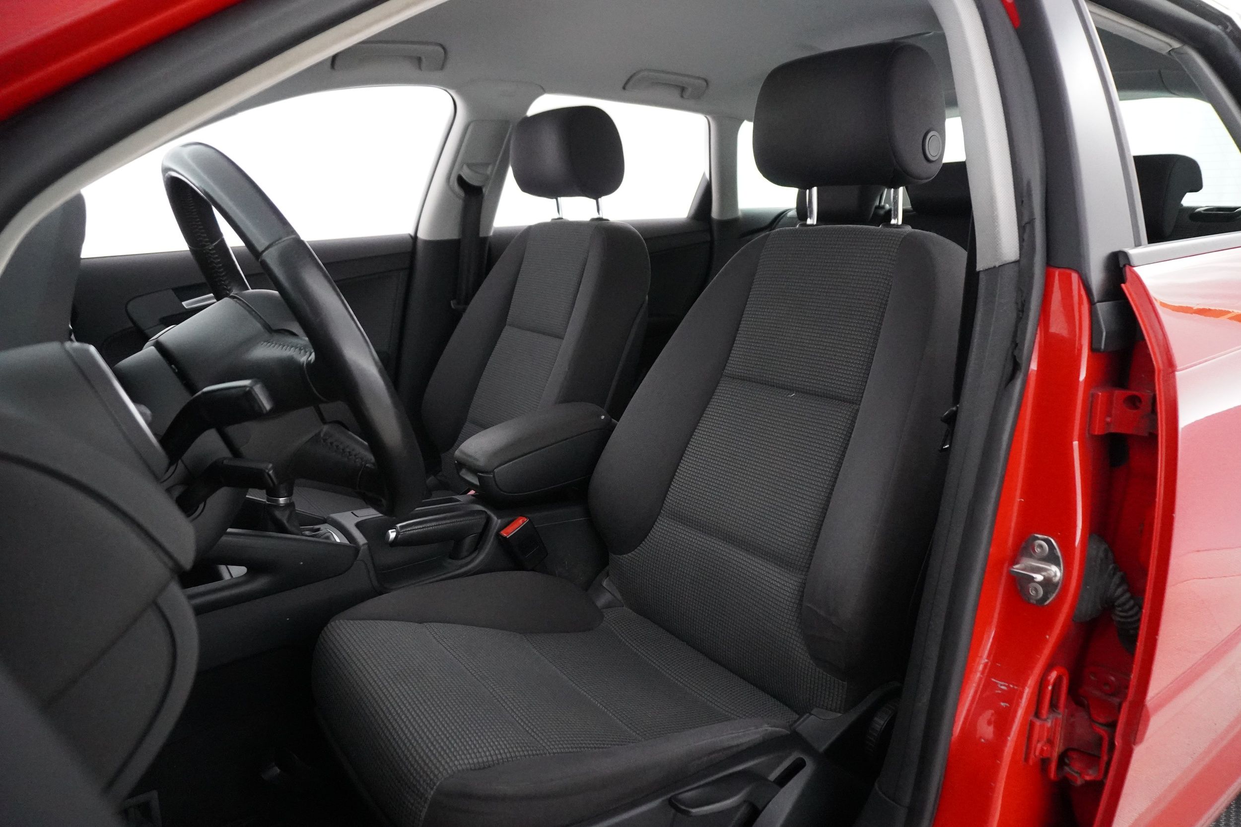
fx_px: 827
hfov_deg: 73.7
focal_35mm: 24
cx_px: 620
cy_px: 414
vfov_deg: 53.1
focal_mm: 16
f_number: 3.5
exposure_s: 1/125
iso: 6400
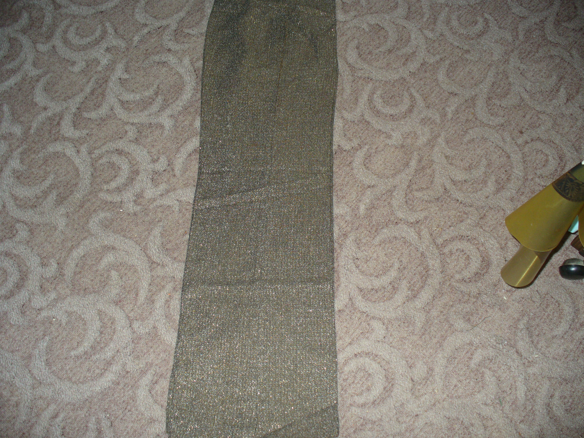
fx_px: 624
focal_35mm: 37
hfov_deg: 50.1
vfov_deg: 38.7
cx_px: 292
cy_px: 219
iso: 100
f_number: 2.8
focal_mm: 6.1
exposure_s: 1/60
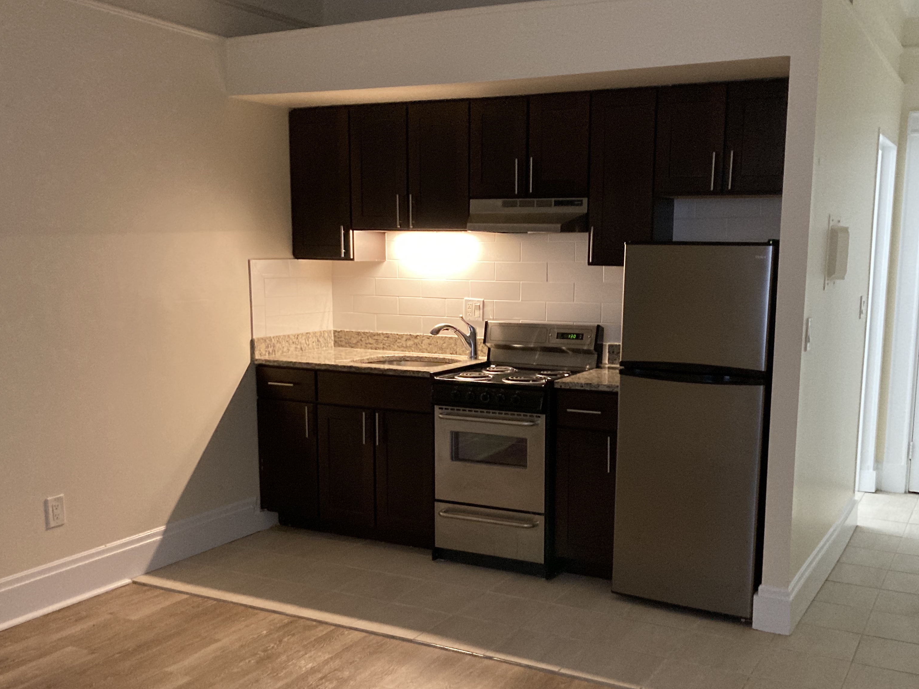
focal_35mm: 37
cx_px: 518
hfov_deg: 50.0
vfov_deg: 38.6
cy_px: 402
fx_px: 982
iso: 400
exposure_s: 1/40
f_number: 1.8
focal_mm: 3.99
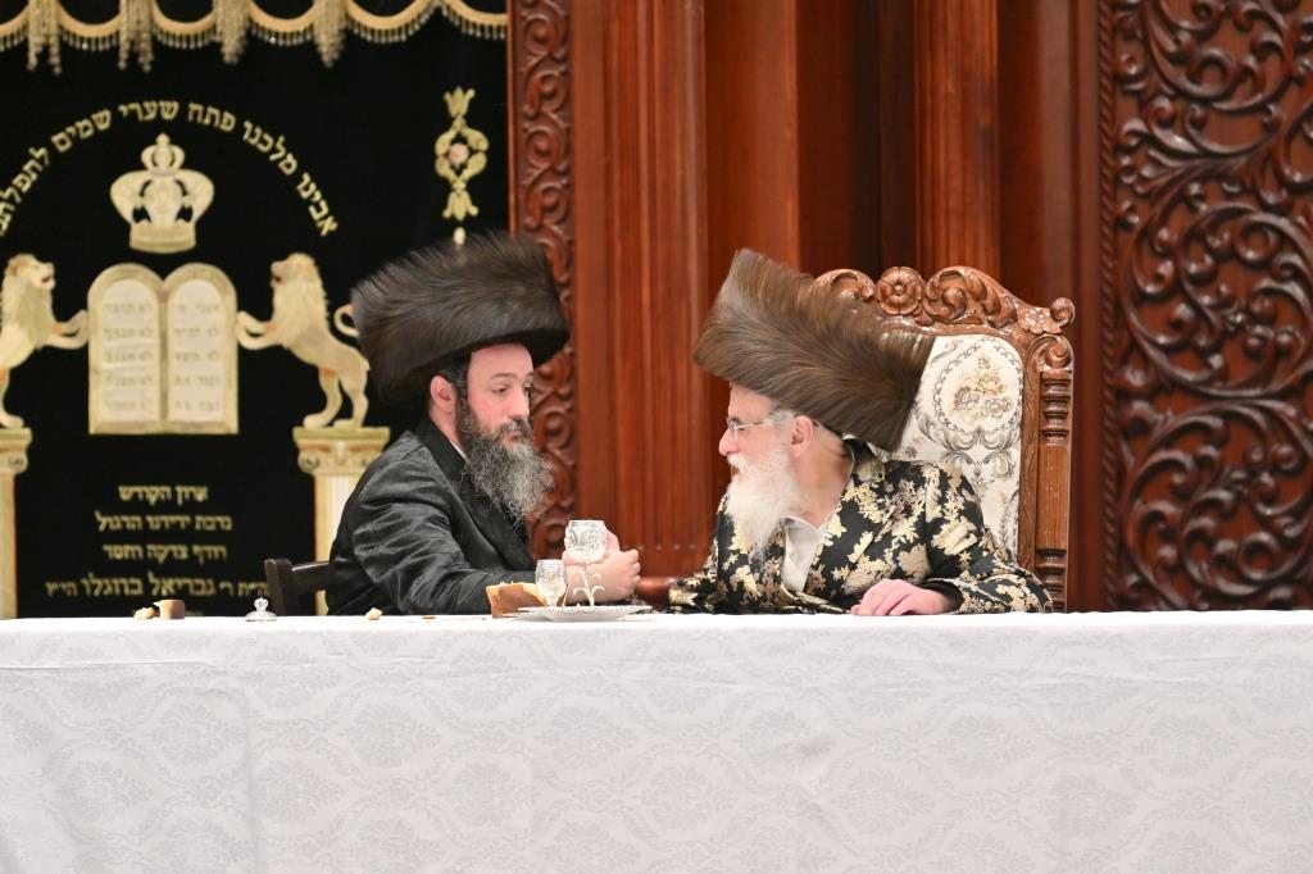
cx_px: 656
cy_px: 437
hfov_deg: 6.9
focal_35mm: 300
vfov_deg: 4.6
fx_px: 10938
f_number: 2.8
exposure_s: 1/250
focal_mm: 200
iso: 250
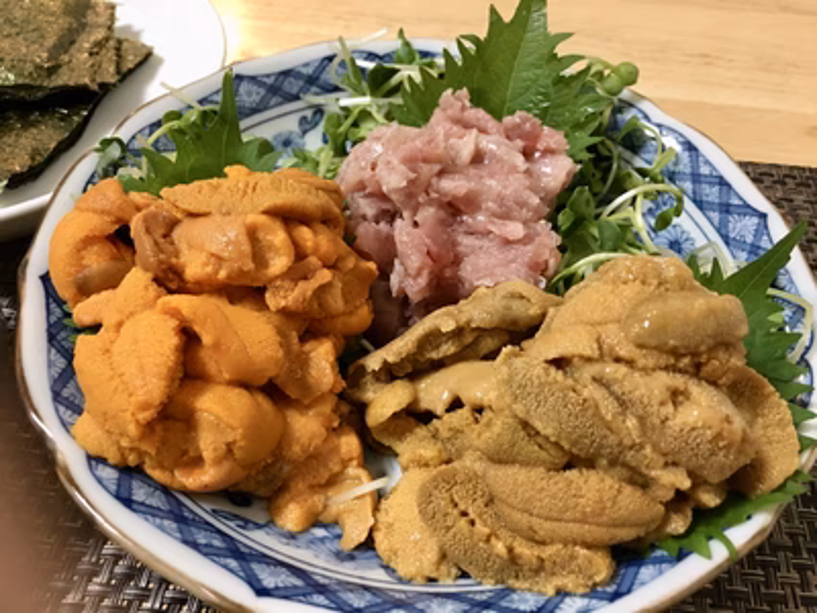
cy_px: 306
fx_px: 684
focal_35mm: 29
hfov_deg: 61.7
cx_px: 408
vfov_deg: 48.2
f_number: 2.2
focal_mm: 4.15
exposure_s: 1/30
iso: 125
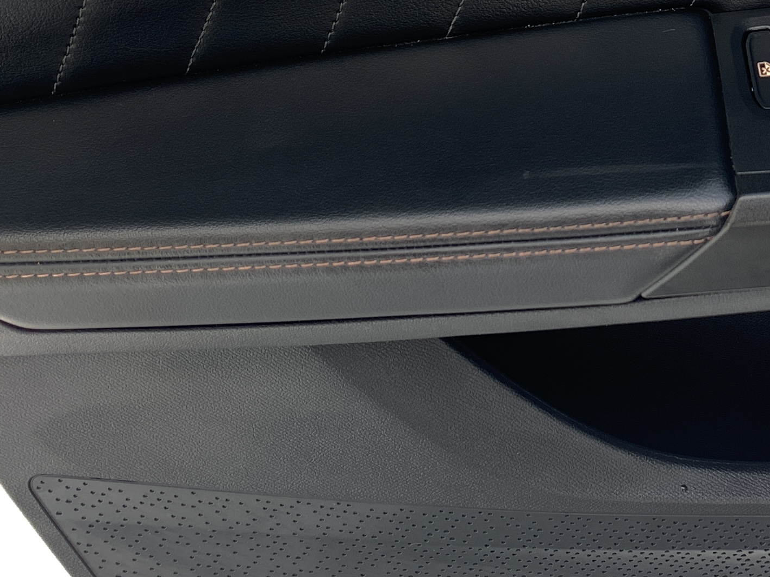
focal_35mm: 74
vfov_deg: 19.2
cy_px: -22
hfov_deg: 24.7
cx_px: 830
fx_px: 1646
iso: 25
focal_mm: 4.25
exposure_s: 1/122
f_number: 1.8
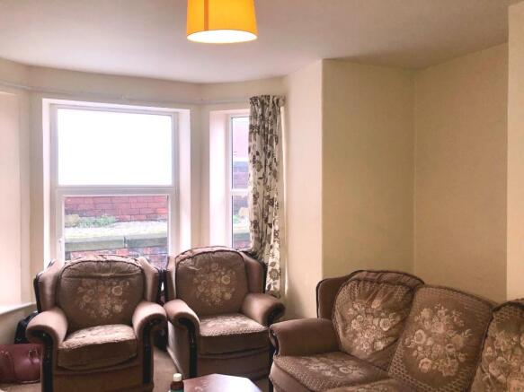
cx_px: 262
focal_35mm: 28
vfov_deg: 49.7
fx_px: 424
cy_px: 196
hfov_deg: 63.5
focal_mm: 3.99
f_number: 1.8
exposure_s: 1/120
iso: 100
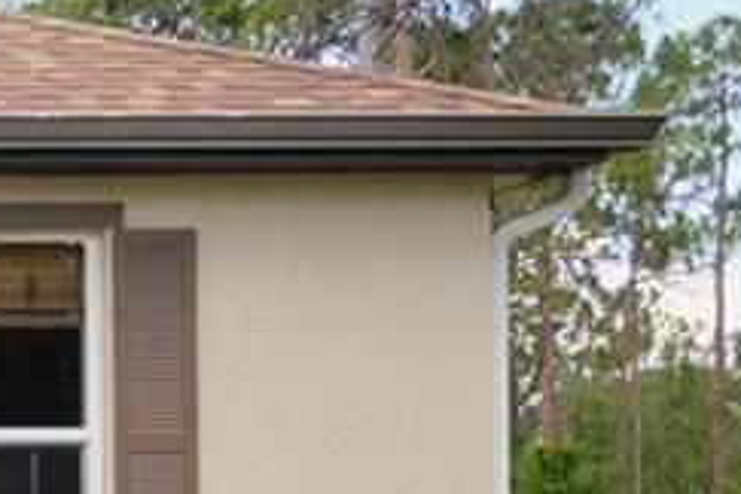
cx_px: -726
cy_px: 567
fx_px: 2943
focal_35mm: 143
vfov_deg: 9.5
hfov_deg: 12.6
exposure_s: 1/150
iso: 400
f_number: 8
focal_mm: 22.9
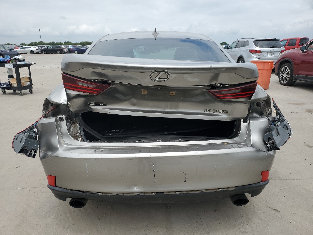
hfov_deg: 67.3
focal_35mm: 26
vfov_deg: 53.1
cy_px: 118
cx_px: 156
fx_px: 235
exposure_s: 1/3333
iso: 50
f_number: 1.5
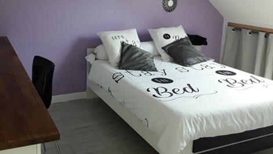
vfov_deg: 29.6
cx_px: 111
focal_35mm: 40
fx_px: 290
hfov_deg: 50.2
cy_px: 56
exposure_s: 1/25
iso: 200
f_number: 1.9
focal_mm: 3.6
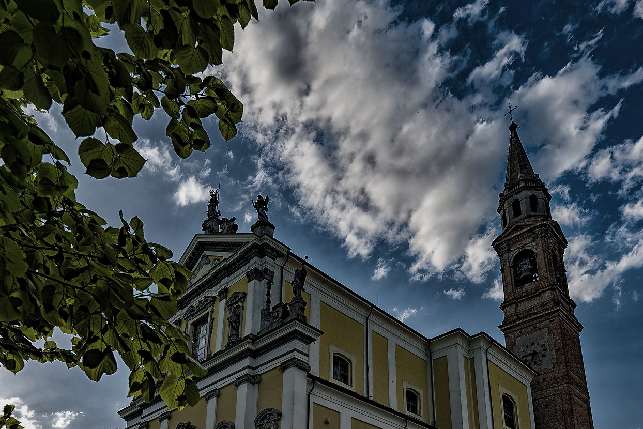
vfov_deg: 44.5
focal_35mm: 27
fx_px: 482
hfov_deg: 67.4
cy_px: 370
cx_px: 311
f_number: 6.3
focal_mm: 14
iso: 100
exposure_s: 1/200
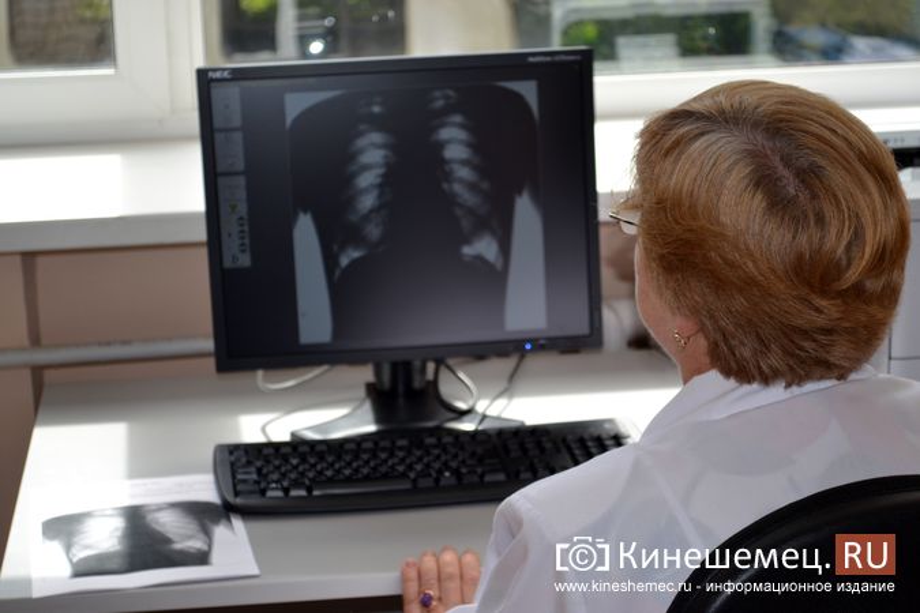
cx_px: 460
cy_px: 306
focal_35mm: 78
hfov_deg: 26.0
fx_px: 1993
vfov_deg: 17.5
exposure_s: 1/125
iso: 140
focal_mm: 52
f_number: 5.6
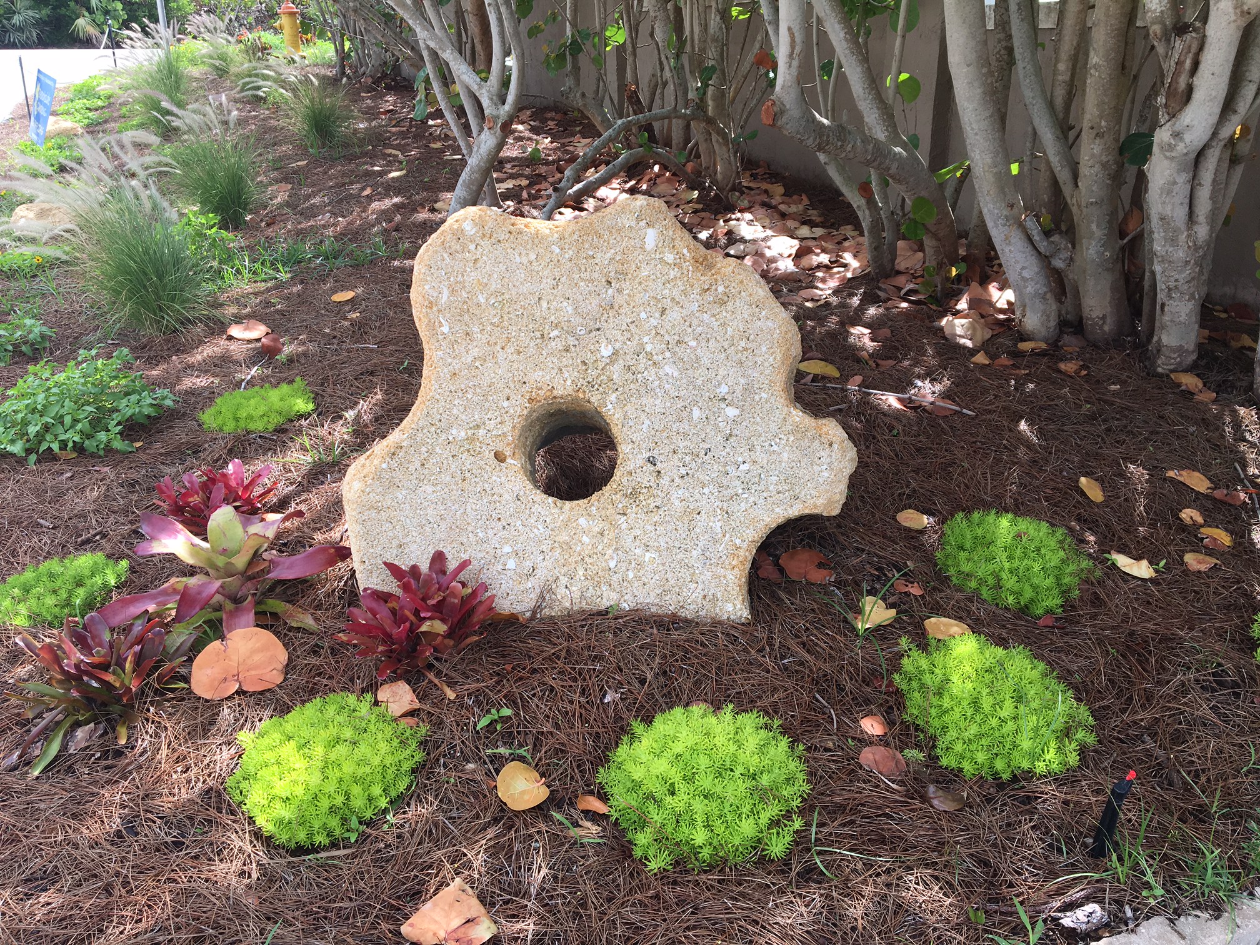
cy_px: 472
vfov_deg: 48.2
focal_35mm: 29
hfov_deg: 61.7
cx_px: 630
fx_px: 1056
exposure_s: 1/527
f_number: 2.2
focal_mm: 4.15
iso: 25
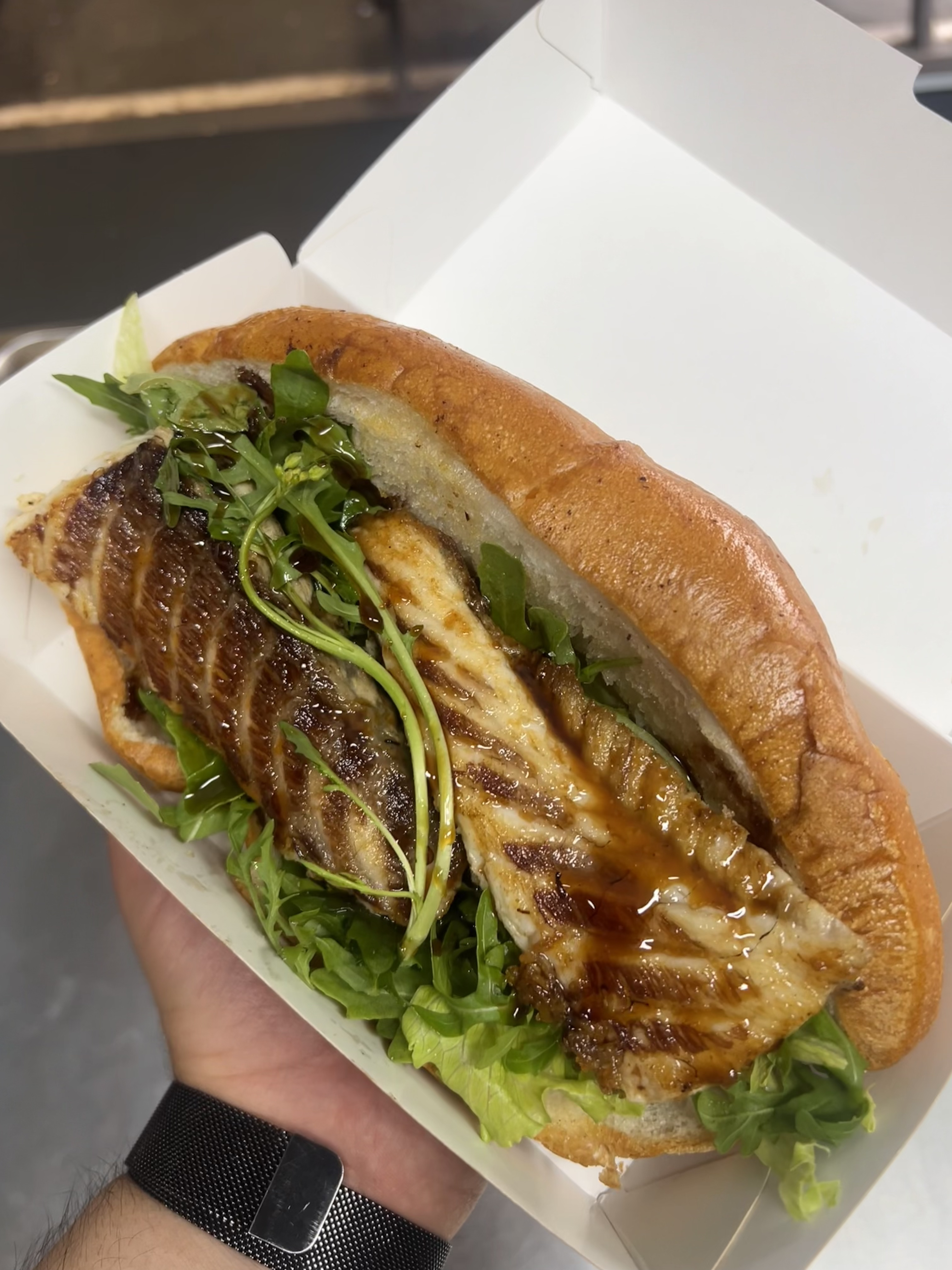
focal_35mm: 26
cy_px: 635
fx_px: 953
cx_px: 476
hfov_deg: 53.1
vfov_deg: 67.3
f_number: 1.5
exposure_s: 1/100
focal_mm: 5.7
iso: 40
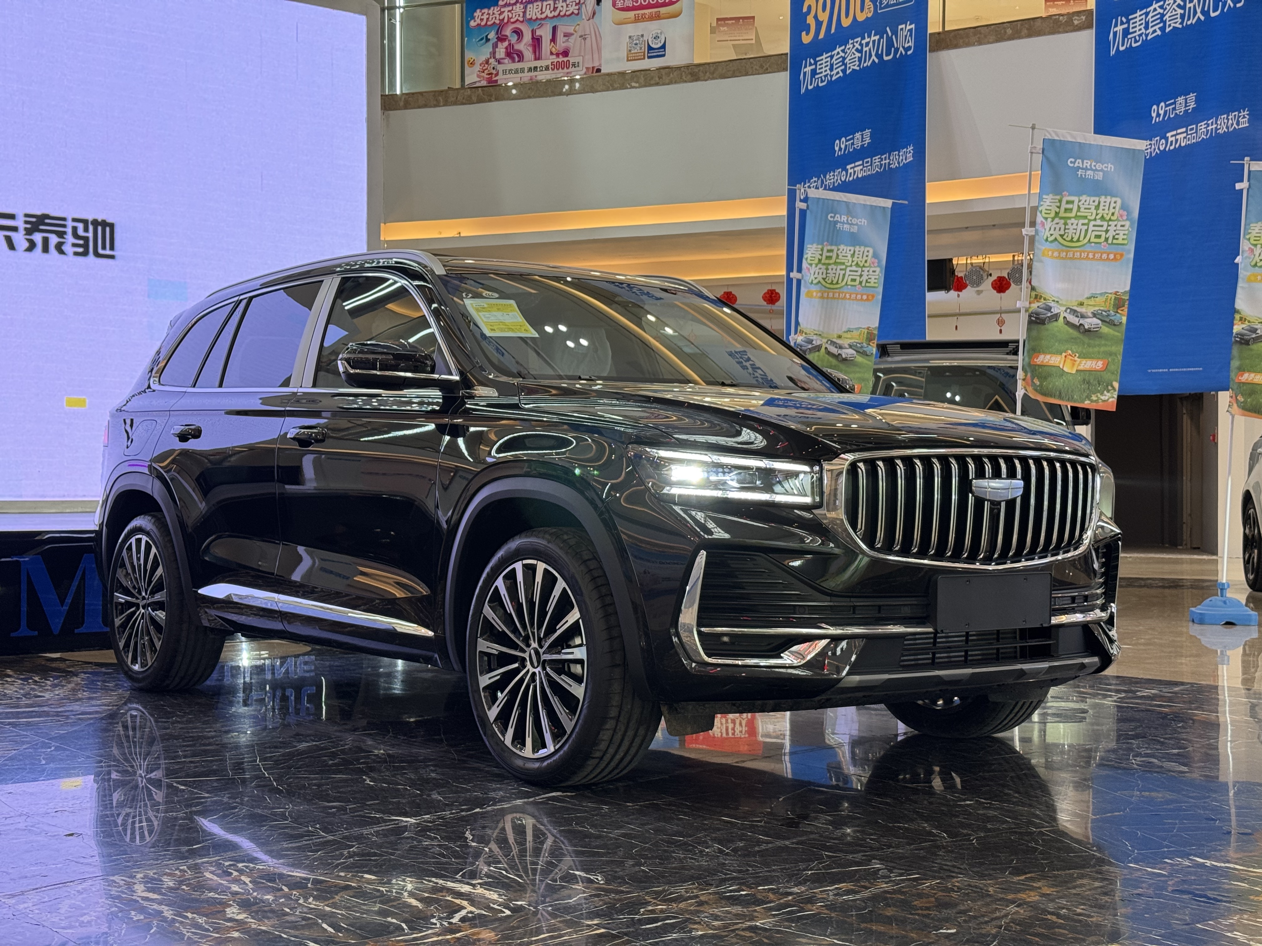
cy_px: 473
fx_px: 1750
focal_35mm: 48
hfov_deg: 39.7
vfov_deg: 30.3
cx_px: 631
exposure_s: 1/54
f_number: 1.78
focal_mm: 6.76
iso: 64
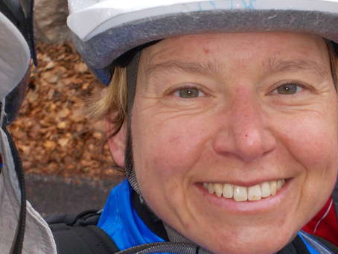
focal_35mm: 185
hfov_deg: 10.7
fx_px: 1807
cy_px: 153
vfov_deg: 8.0
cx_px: 205
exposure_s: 1/60
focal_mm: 20
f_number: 6.8
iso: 100
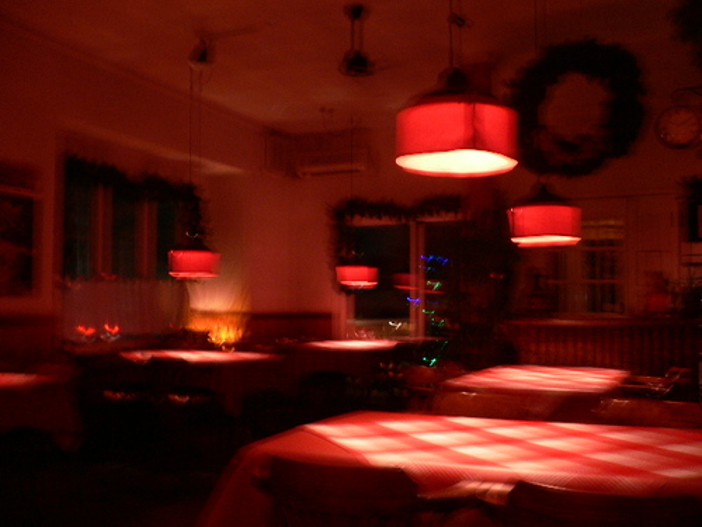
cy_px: 264
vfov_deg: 40.7
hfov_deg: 52.6
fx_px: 710
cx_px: 351
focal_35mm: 35
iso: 100
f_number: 2.8
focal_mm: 5.8
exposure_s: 1/1.6
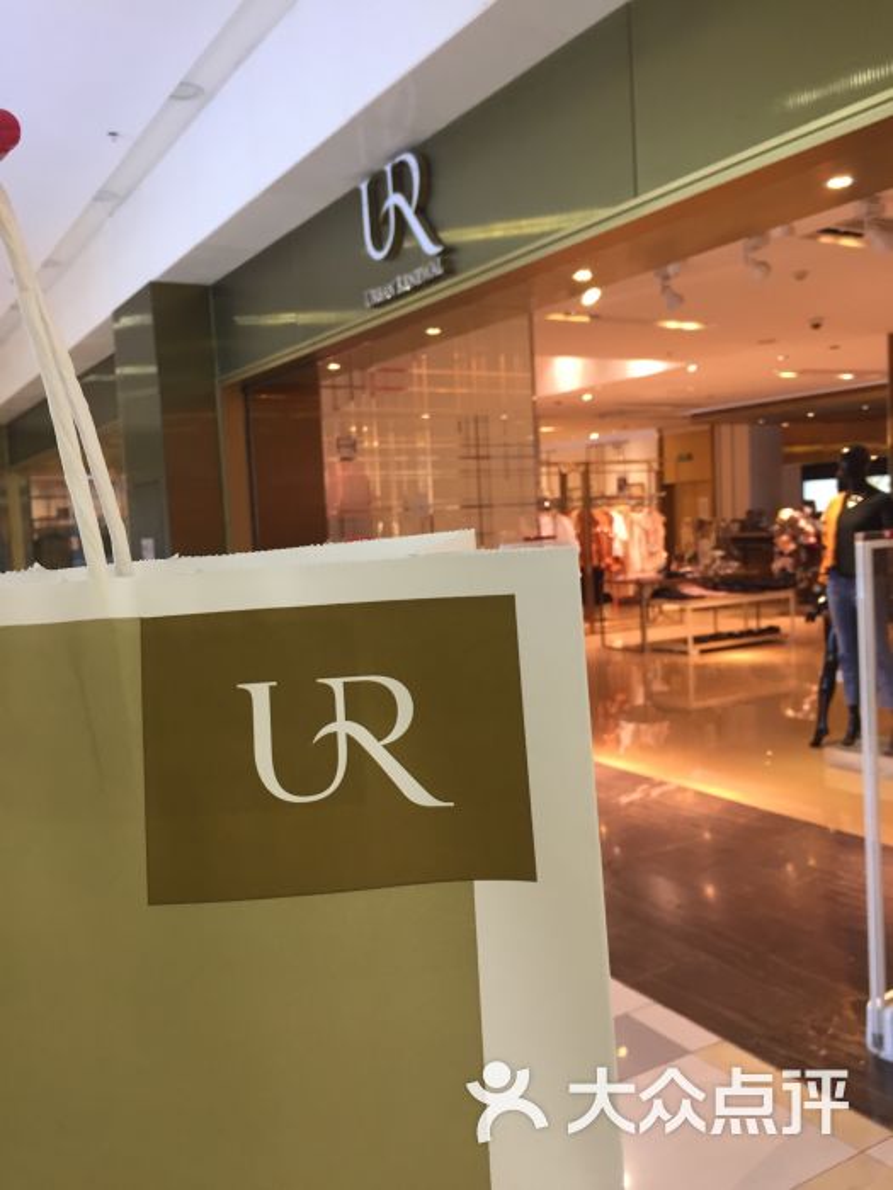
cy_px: 595
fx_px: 997
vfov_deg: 61.7
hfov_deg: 48.2
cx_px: 446
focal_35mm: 29
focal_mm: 4.15
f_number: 2.2
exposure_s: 1/33
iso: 100
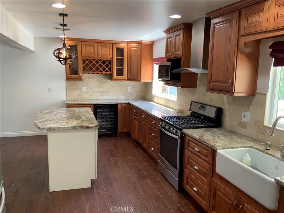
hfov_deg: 61.7
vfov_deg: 48.2
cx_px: 142
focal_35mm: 29
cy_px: 106
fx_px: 238
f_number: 1.8
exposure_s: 1/60
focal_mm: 3
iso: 64
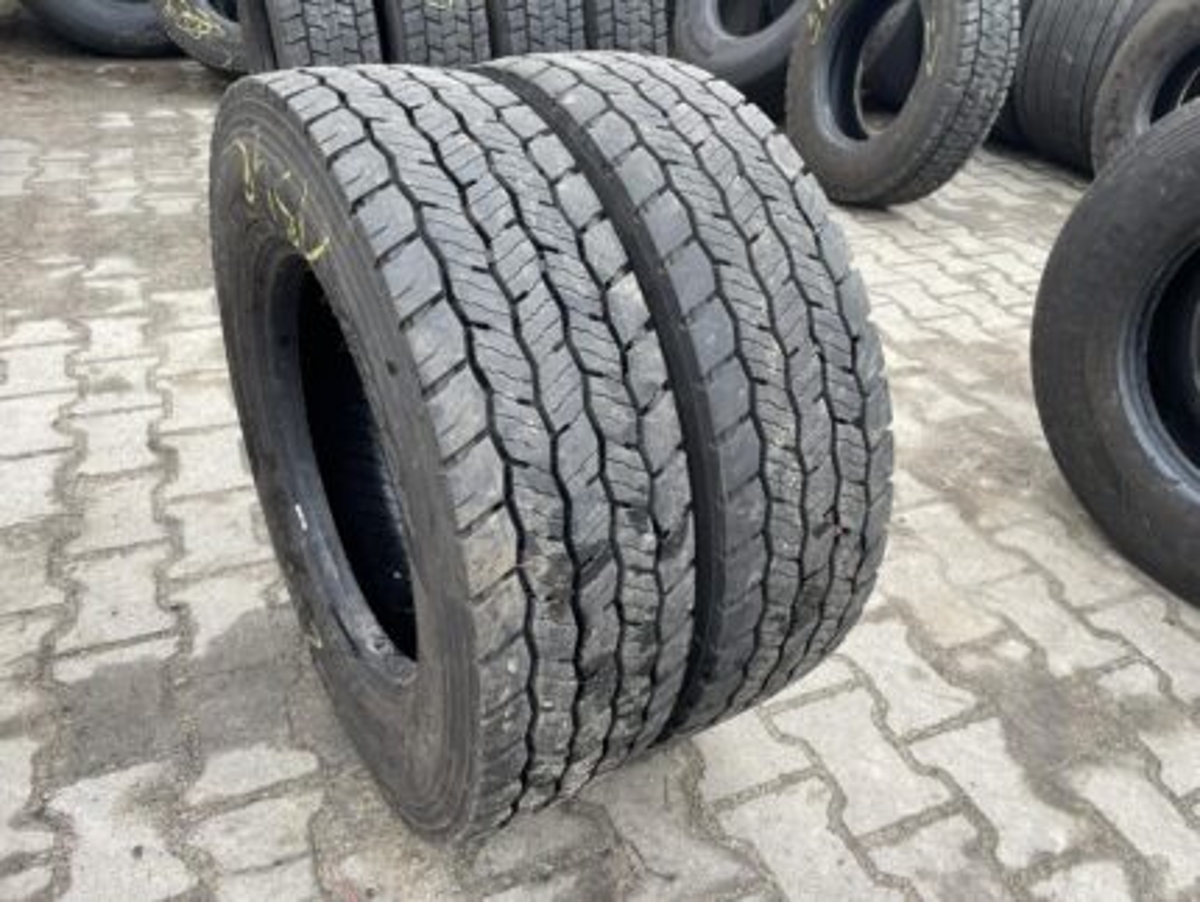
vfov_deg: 53.1
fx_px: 902
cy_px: 451
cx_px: 600
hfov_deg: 67.3
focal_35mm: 26
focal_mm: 4.2
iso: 40
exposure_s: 1/121
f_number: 1.6
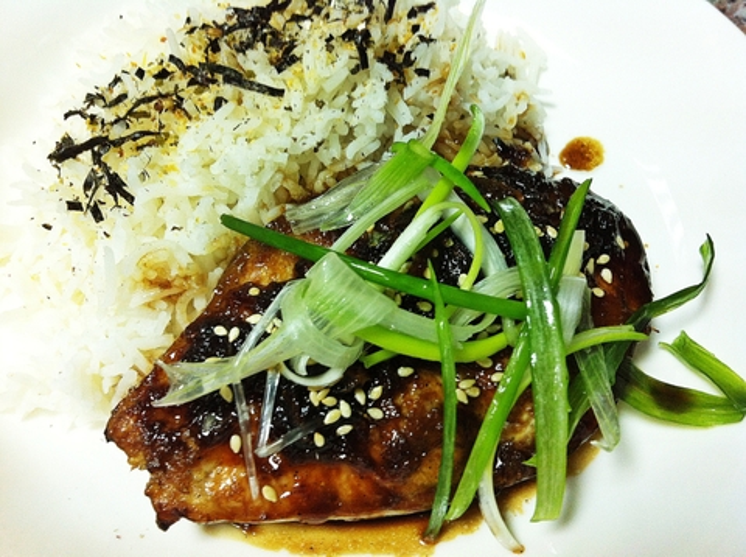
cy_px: 278
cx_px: 373
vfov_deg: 40.6
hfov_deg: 52.7
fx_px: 753
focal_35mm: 35
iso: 125
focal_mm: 3.85
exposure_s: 1/15
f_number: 2.8
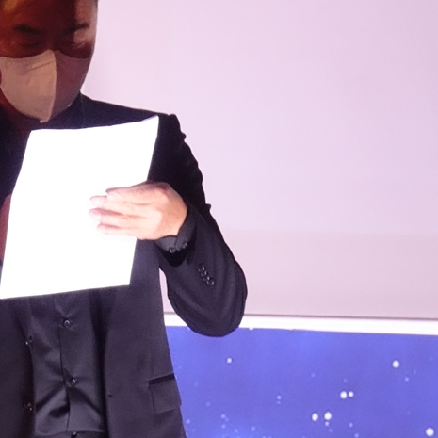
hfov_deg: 4.0
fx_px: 6313
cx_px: 35
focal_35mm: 441
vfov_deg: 4.0
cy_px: 160
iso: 1600
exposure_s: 1/15
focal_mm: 37.51
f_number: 6.3
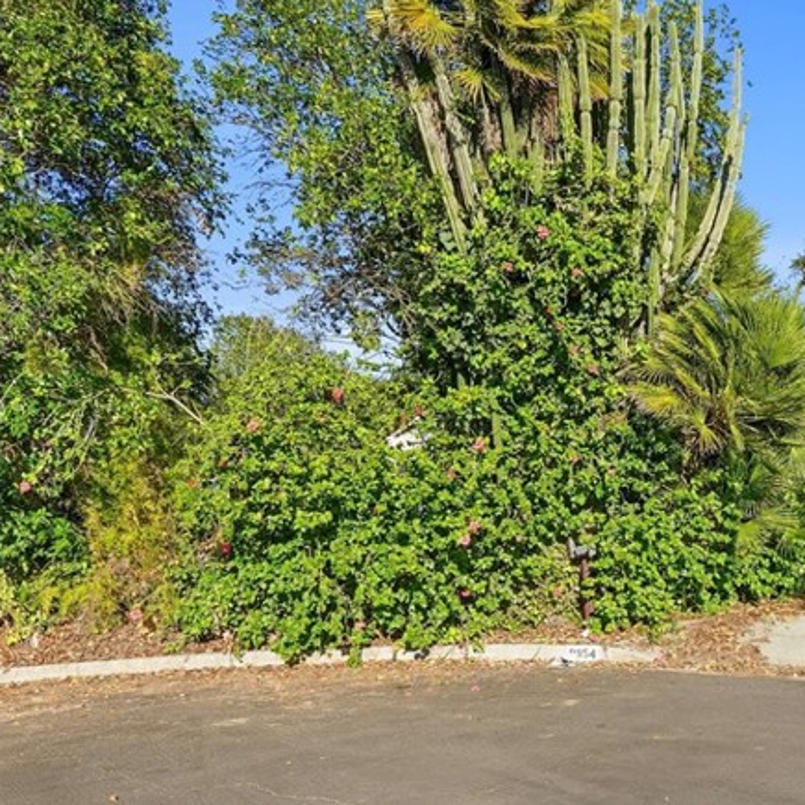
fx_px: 842
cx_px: 749
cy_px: 465
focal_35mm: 32
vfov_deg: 50.9
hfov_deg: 45.4
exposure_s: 1/1600
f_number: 8
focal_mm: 16
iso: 250
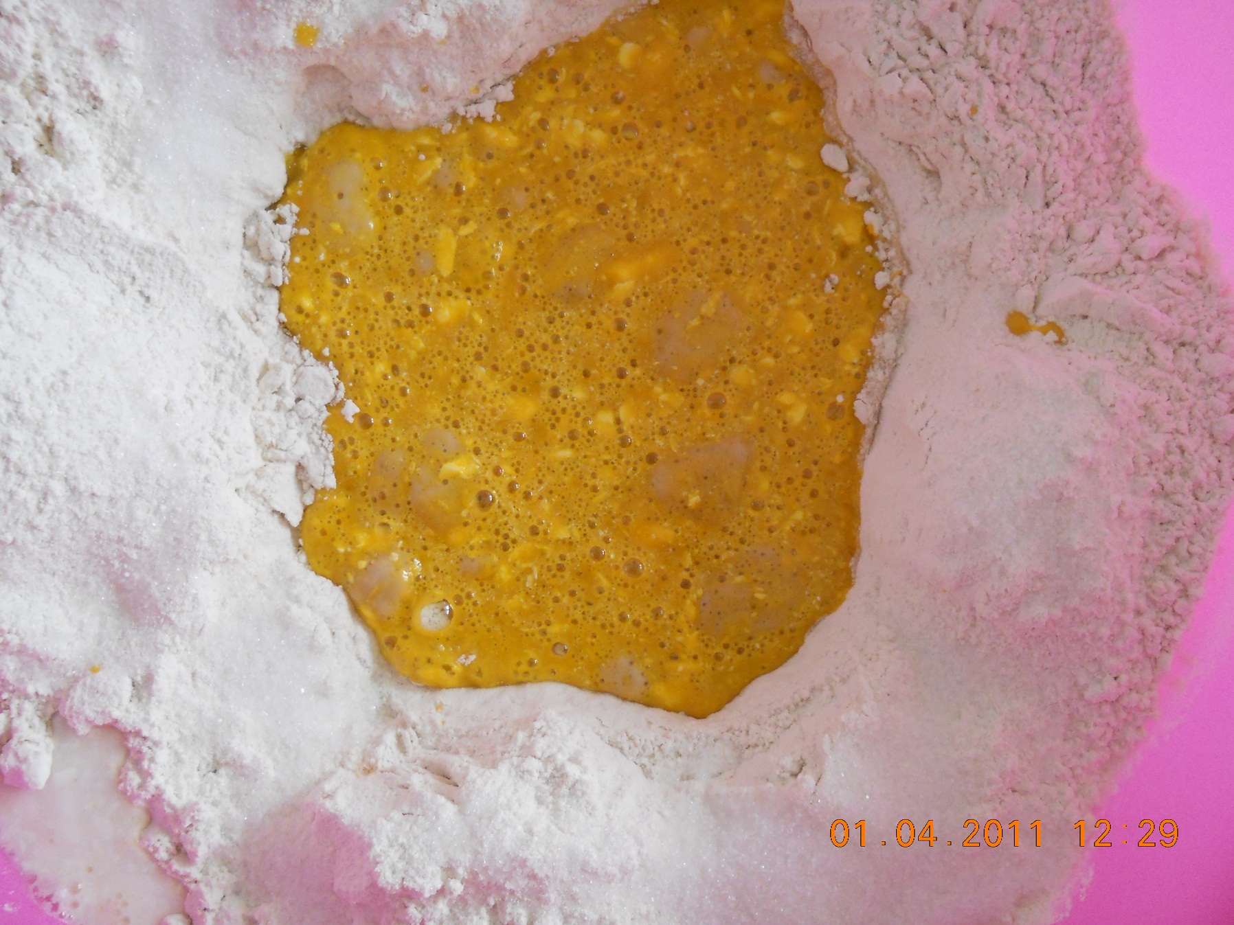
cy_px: 462
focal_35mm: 41
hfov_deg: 45.8
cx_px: 617
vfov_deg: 35.1
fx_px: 1462
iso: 400
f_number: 3.1
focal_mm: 6.72
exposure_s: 1/30
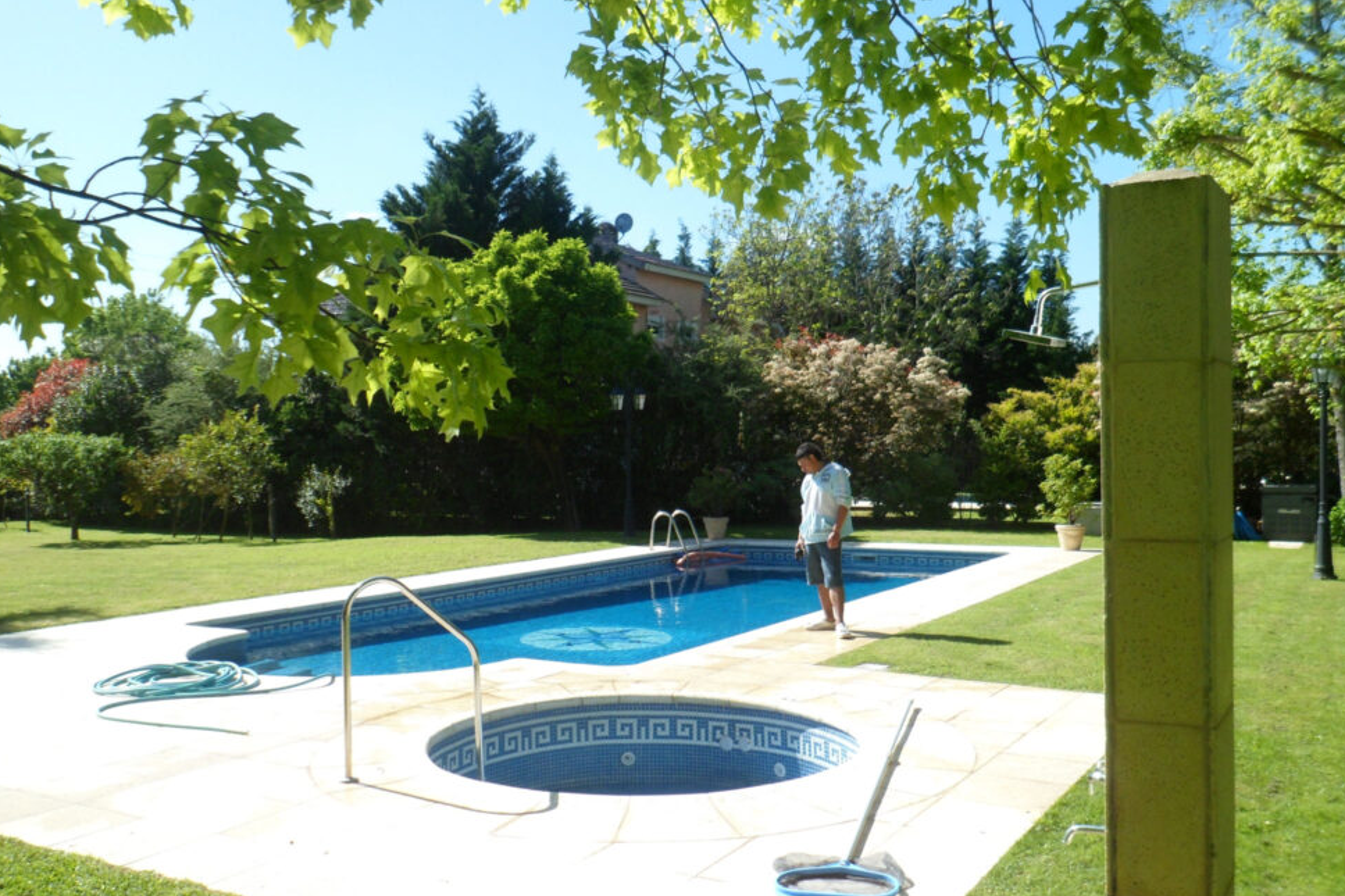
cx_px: 686
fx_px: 1233
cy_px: 432
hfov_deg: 57.2
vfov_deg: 40.0
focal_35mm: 33
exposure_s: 1/500
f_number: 3.5
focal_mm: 5.7
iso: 80
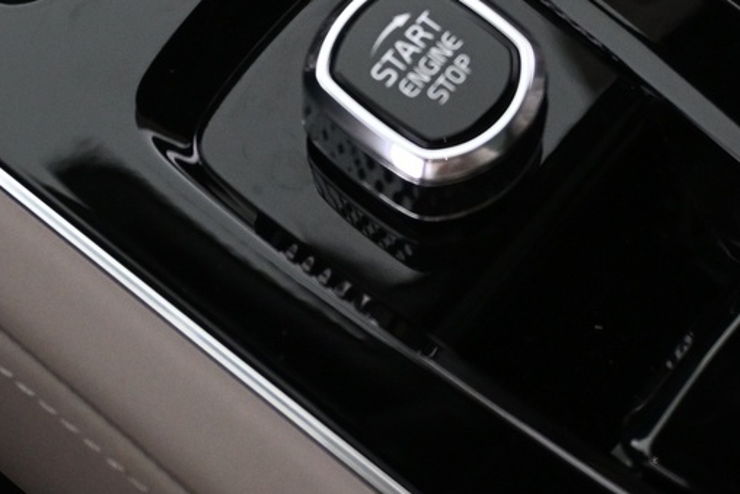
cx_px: 300
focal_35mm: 103
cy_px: -105
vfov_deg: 13.0
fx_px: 2114
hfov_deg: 19.8
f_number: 4
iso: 1600
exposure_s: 1/30
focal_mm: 21.5
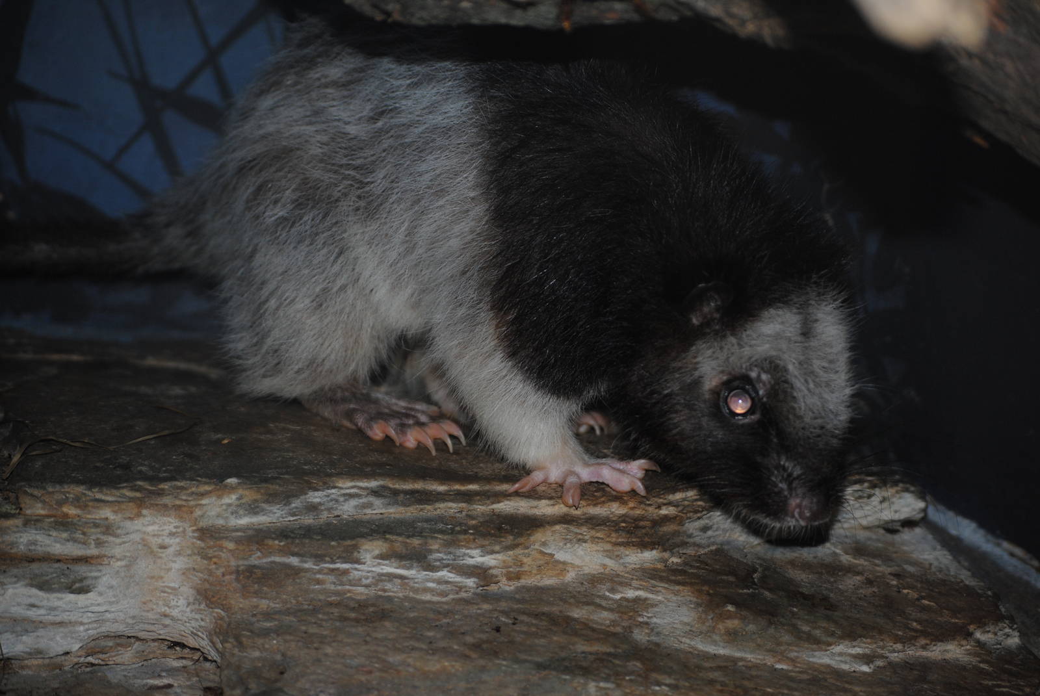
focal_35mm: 98
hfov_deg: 20.9
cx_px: 520
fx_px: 2820
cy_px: 348
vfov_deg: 14.1
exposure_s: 1/60
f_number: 4.2
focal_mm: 65
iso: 200
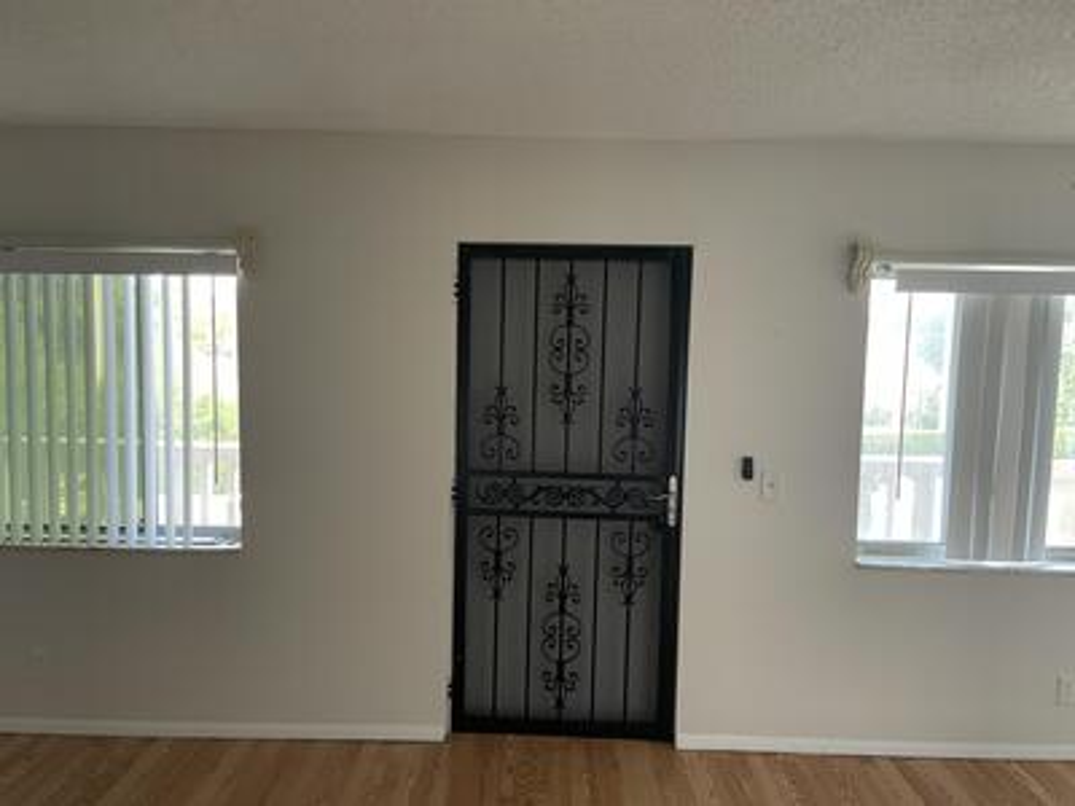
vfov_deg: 53.1
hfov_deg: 67.3
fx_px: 807
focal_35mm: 26
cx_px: 538
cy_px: 403
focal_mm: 4.2
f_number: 1.6
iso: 200
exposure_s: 1/60
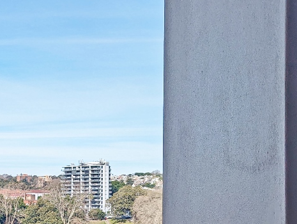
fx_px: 636
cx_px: -128
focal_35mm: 74
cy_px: 310
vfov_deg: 18.3
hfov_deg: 22.4
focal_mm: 6.81
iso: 45
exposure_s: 1/1887
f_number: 1.85
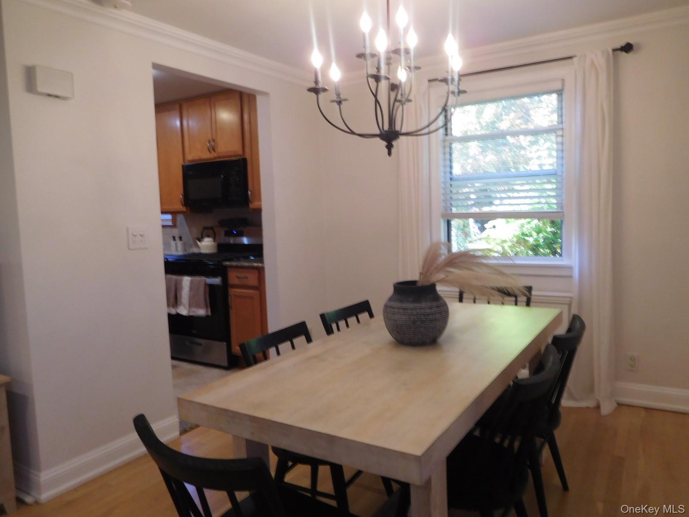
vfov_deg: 54.9
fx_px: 498
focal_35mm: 25
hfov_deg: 69.4
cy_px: 258
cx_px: 344
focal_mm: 4.5
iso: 160
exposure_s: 1/30
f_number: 3.4
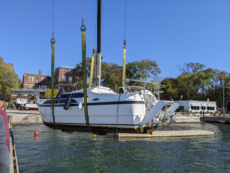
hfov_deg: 65.3
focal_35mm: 27
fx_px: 179
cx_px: 115
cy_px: 86
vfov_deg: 51.3
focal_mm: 4.44
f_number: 1.8
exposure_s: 1/5882
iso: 54
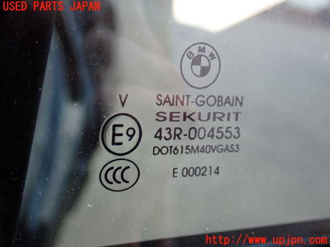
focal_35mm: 54
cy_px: 124
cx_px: 165
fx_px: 515
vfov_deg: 27.0
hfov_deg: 35.5
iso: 200
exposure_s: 1/100
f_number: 3.3
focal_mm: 9.65
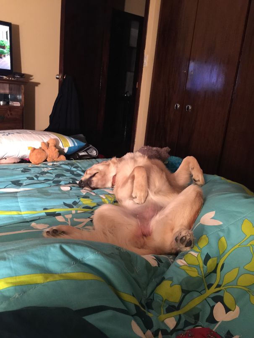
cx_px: 127
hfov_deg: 48.3
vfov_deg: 61.6
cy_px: 169
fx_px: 284
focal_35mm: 29
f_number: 2.2
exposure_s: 1/4
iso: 125
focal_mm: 4.15
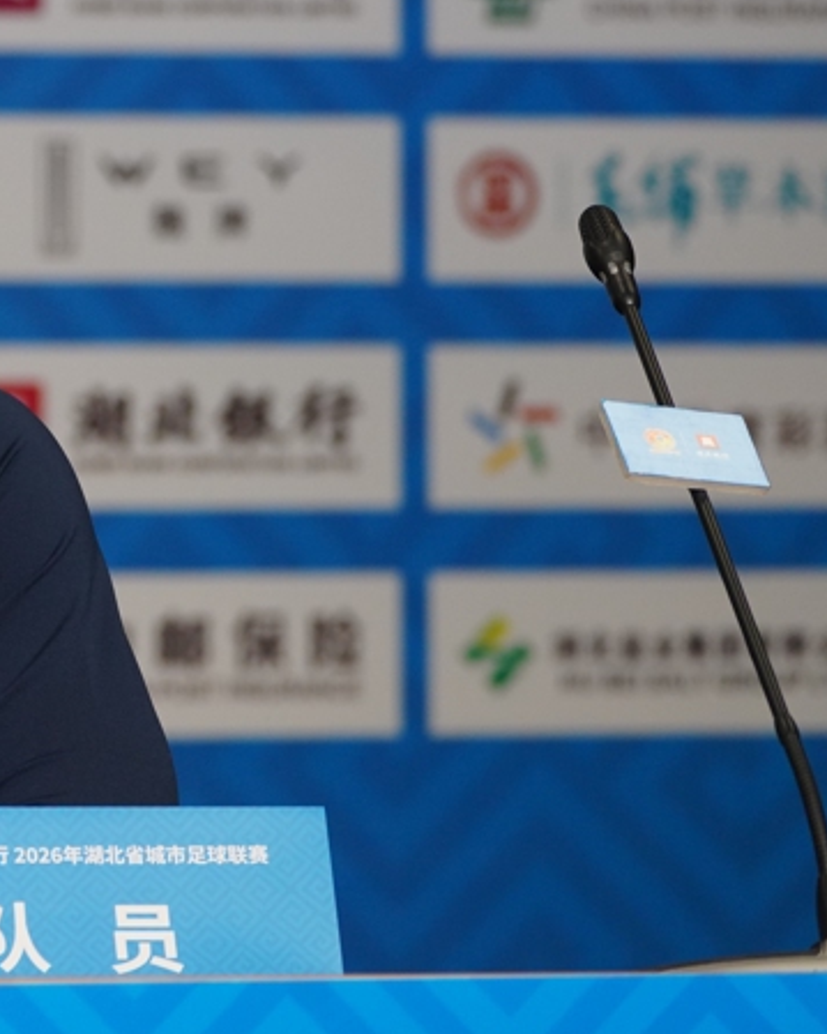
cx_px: -403
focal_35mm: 349
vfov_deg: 5.5
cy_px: 288
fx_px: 10681
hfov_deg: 4.4
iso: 1250
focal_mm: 139
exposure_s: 1/250
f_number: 5
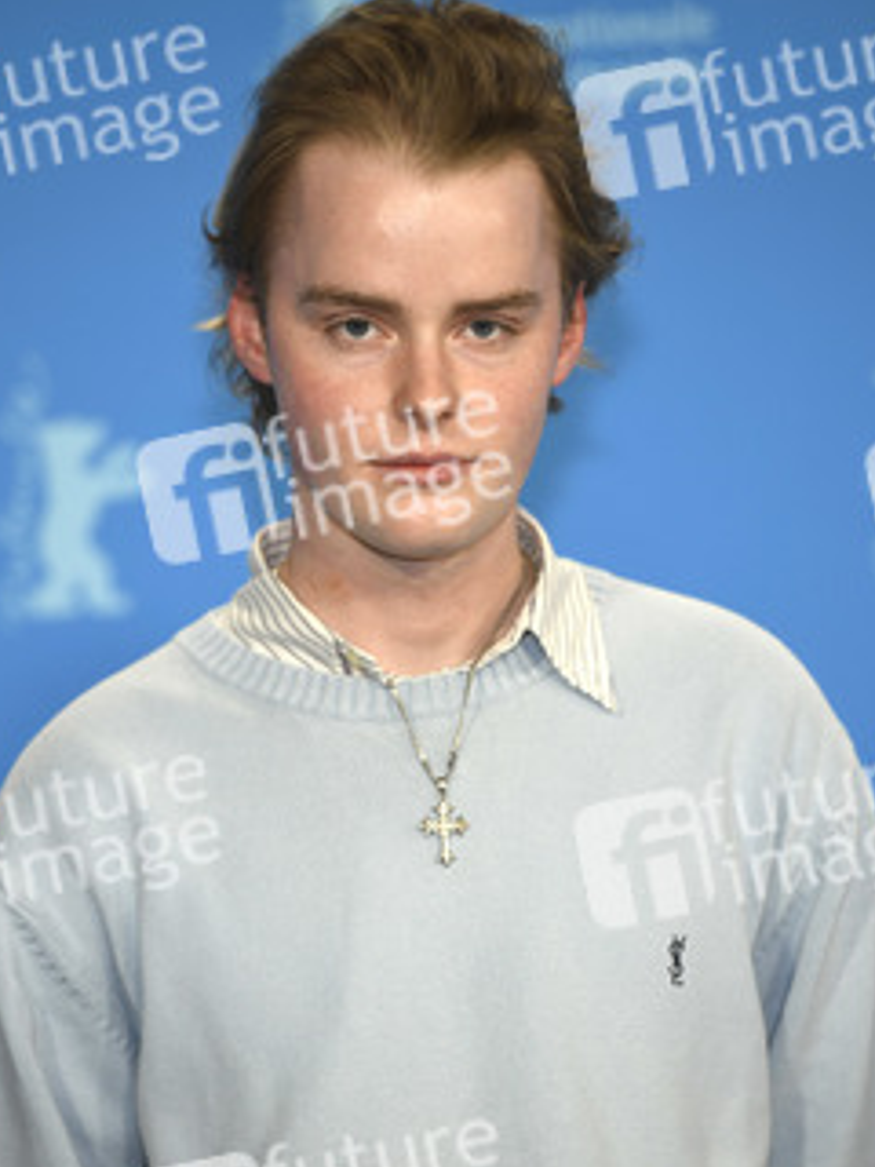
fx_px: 8089
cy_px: 660
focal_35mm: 240
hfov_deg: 6.2
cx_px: 430
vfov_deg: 8.2
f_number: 3.5
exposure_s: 1/320
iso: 640
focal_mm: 200
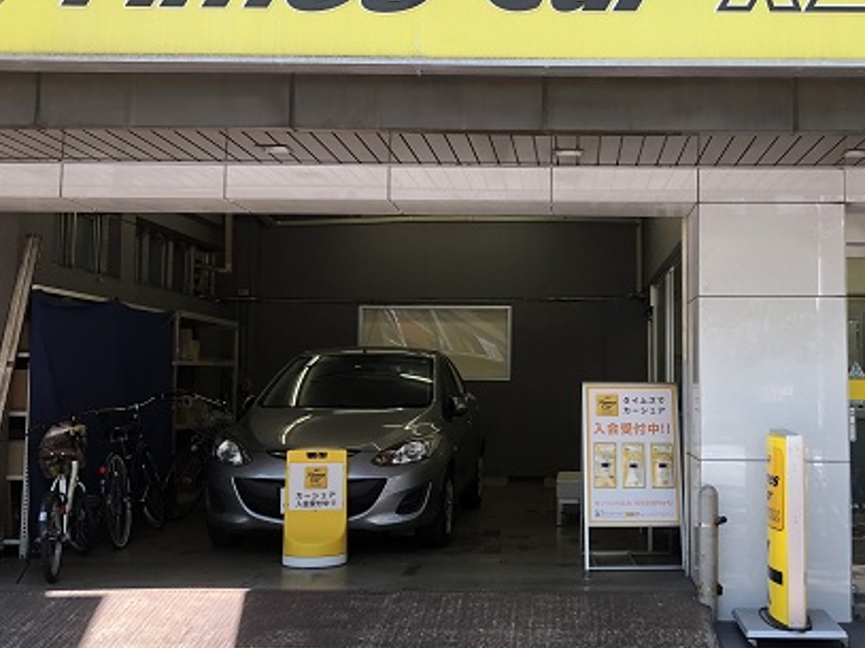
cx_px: 591
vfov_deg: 32.8
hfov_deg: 42.3
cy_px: 297
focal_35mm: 44
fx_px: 1099
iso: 32
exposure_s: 1/120
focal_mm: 3.99
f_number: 1.8
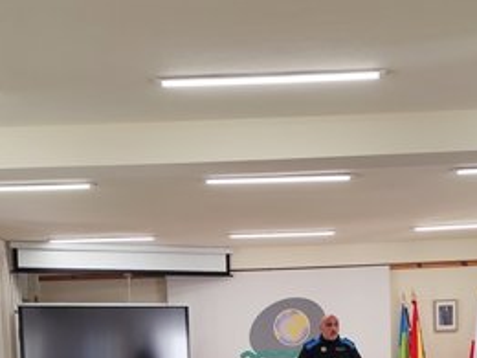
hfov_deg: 31.6
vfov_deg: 22.5
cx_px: 279
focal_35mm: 61
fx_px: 841
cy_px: 409
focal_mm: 6.19
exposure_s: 1/100
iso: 100
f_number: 1.65
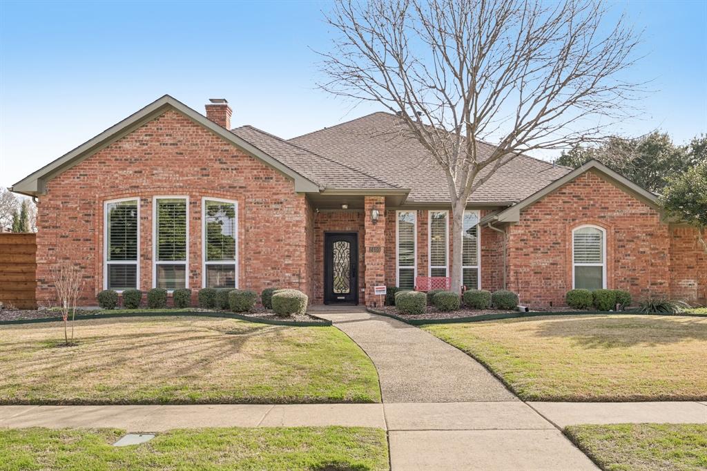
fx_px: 589
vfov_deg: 43.6
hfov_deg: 61.9
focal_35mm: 30
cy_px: 236
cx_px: 354
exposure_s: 1/640
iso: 400
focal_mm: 30
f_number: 8
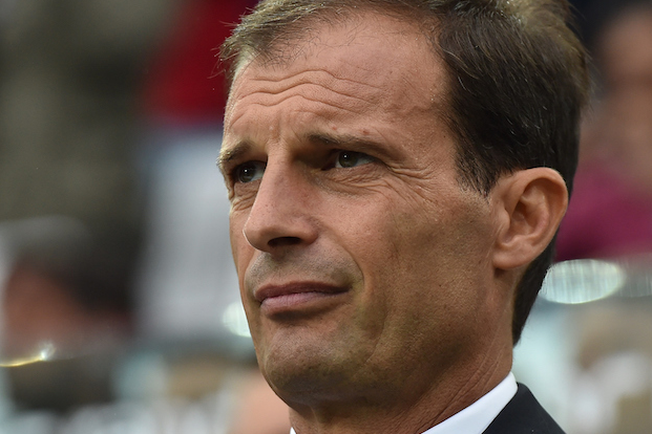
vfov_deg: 4.3
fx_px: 5831
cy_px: 268
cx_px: 339
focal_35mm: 322
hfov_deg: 6.4
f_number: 4
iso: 1600
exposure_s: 1/1600
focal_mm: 200
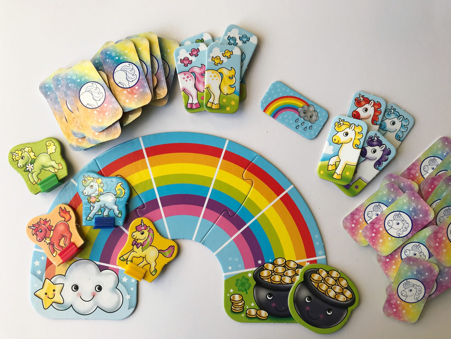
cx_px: 226
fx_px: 365
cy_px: 170
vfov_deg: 49.7
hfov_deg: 63.4
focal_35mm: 28
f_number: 1.8
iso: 32
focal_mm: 3.99
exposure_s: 1/100
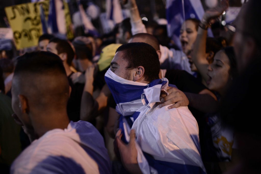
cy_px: 87
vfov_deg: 37.9
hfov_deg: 54.4
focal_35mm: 35
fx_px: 254
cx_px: 130
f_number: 1.4
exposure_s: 1/125
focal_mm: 35
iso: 1250
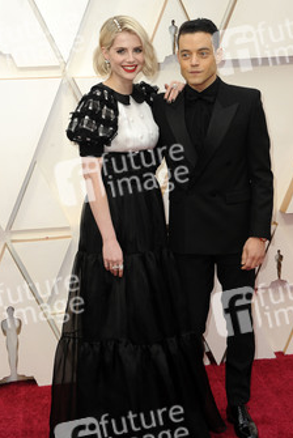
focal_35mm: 74
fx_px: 901
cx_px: 160
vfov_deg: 27.3
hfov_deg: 18.5
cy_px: 241
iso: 1250
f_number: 8
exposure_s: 1/200
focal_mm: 62
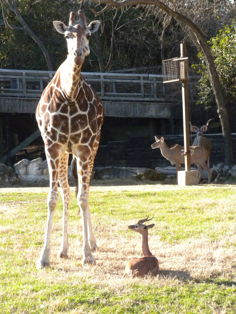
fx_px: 1082
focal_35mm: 119
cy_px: 157
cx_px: 118
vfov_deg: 16.6
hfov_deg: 12.5
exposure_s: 1/580
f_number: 5.1
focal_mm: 21
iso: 400
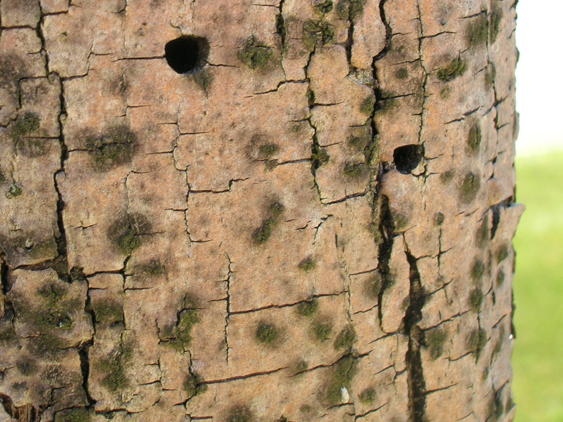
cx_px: 157
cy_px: 106
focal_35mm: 75
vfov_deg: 19.5
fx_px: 1220
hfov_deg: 25.7
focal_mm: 8.4
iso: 50
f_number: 5.6
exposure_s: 1/47.1
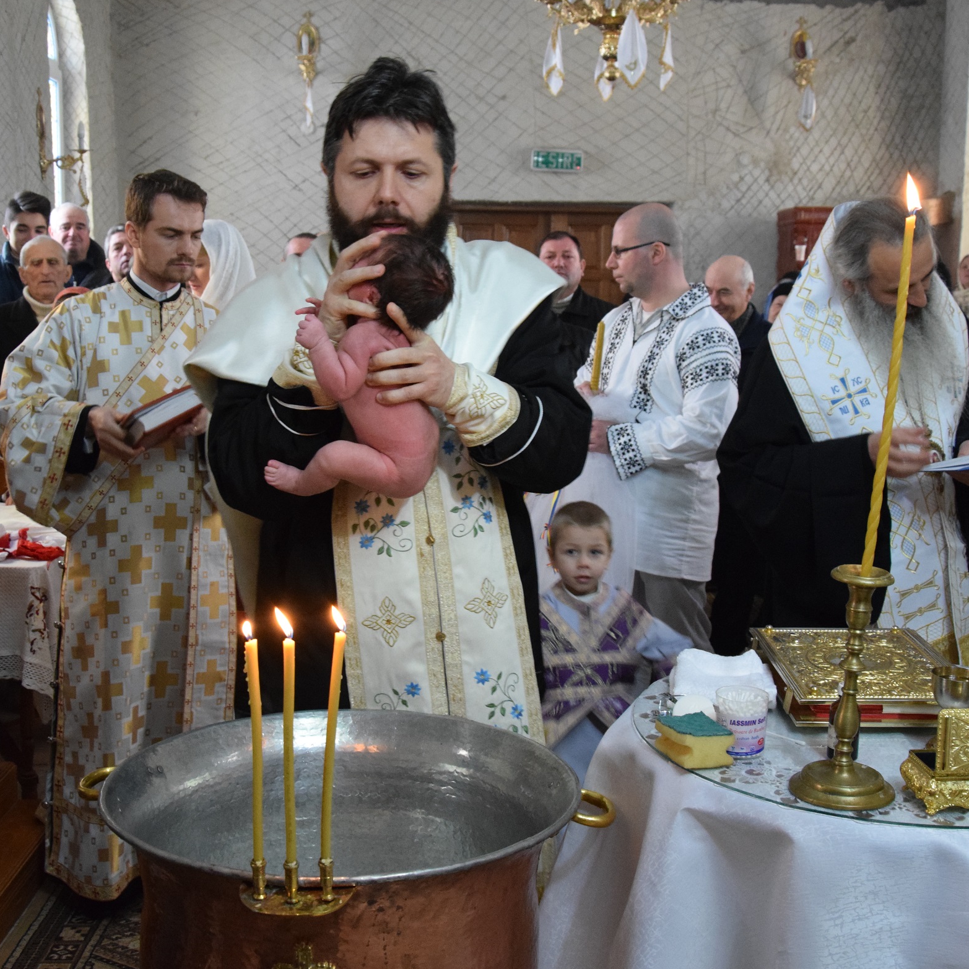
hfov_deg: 39.2
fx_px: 1362
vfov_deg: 39.2
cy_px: 480
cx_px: 498
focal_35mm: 43
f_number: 5
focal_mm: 22
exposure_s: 1/60
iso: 3200
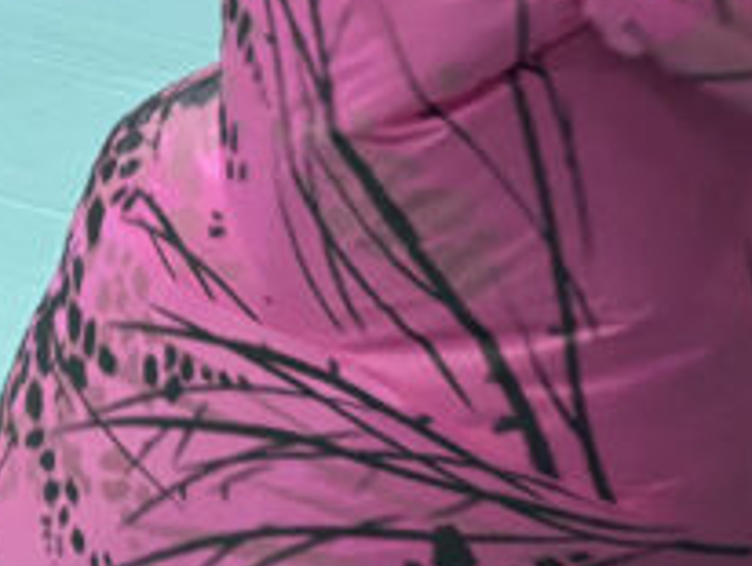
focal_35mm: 129
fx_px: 2806
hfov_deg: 14.9
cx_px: -55
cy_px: -610
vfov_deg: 10.5
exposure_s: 1/60
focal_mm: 5.96
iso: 400
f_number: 1.6
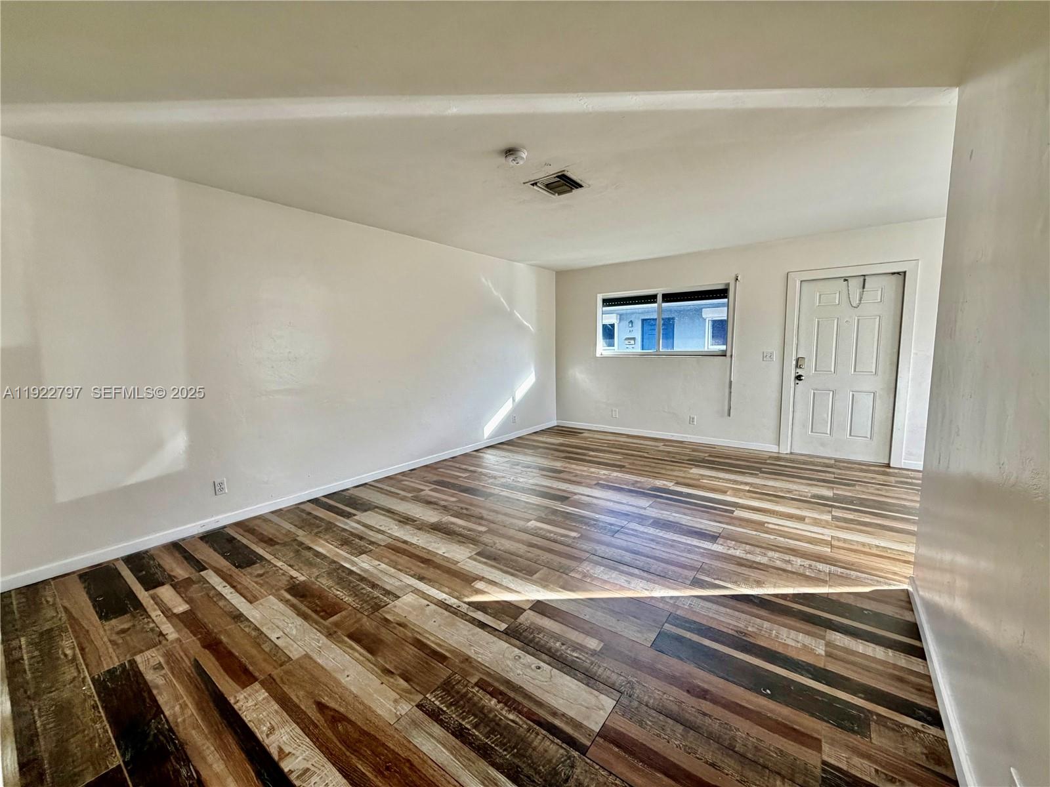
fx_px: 425
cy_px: 394
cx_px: 525
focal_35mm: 14
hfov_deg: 102.1
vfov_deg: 85.7
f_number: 2.2
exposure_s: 1/60
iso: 320
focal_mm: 2.22
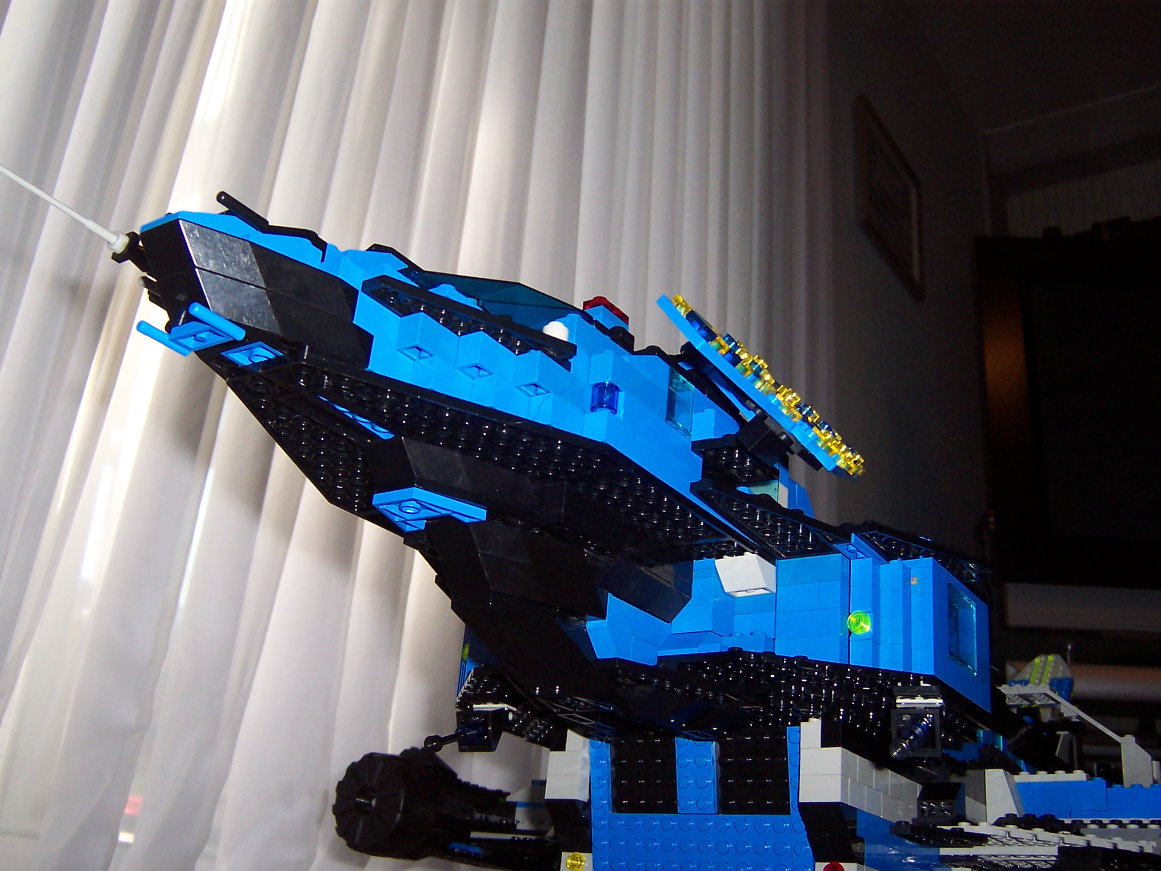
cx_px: 580
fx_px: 1207
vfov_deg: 39.7
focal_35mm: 36
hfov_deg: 51.4
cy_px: 436
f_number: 2.8
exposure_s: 1/60
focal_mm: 5.6
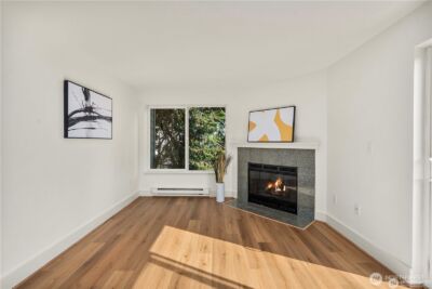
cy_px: 144
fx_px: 180
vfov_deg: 77.4
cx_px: 216
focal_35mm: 15
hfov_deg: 100.4
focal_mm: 15
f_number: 7.1
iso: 80
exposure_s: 1/125
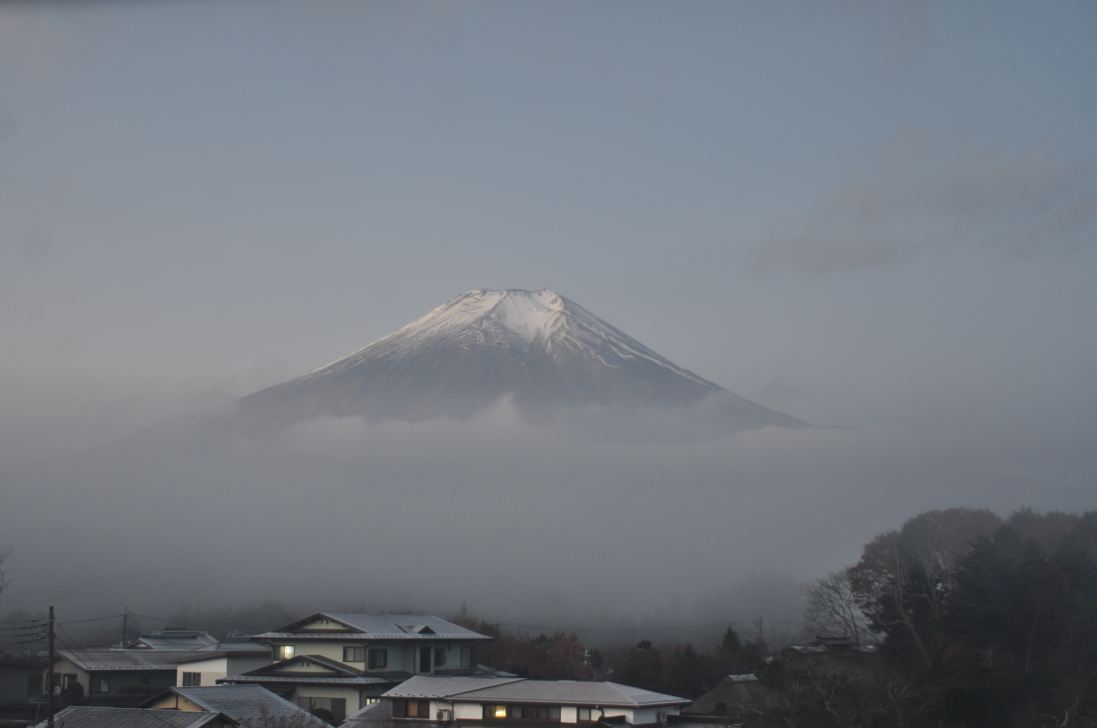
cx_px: 548
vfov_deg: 25.0
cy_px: 364
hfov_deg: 36.9
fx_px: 1643
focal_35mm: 54
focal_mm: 36
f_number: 3.8
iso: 200
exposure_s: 1/1.6
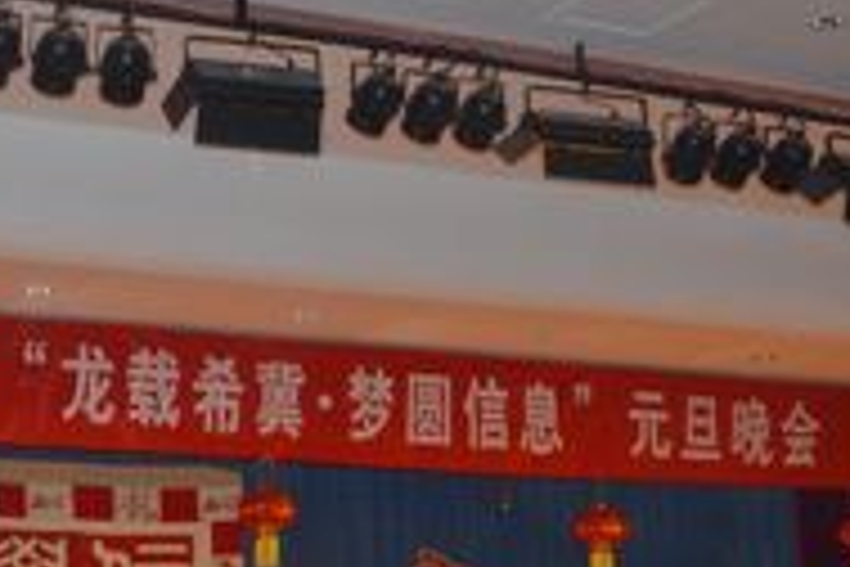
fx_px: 1889
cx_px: 166
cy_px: 522
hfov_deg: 24.9
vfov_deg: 16.8
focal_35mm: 80
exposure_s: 1/60
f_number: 8
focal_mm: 24
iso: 800
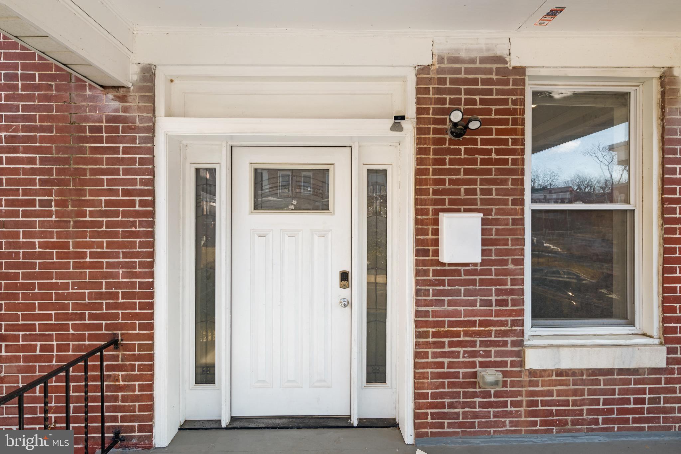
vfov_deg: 67.4
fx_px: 340
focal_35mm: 18
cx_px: 340
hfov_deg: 90.0
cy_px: 227
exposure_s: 1/100
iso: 200
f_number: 9
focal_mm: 18
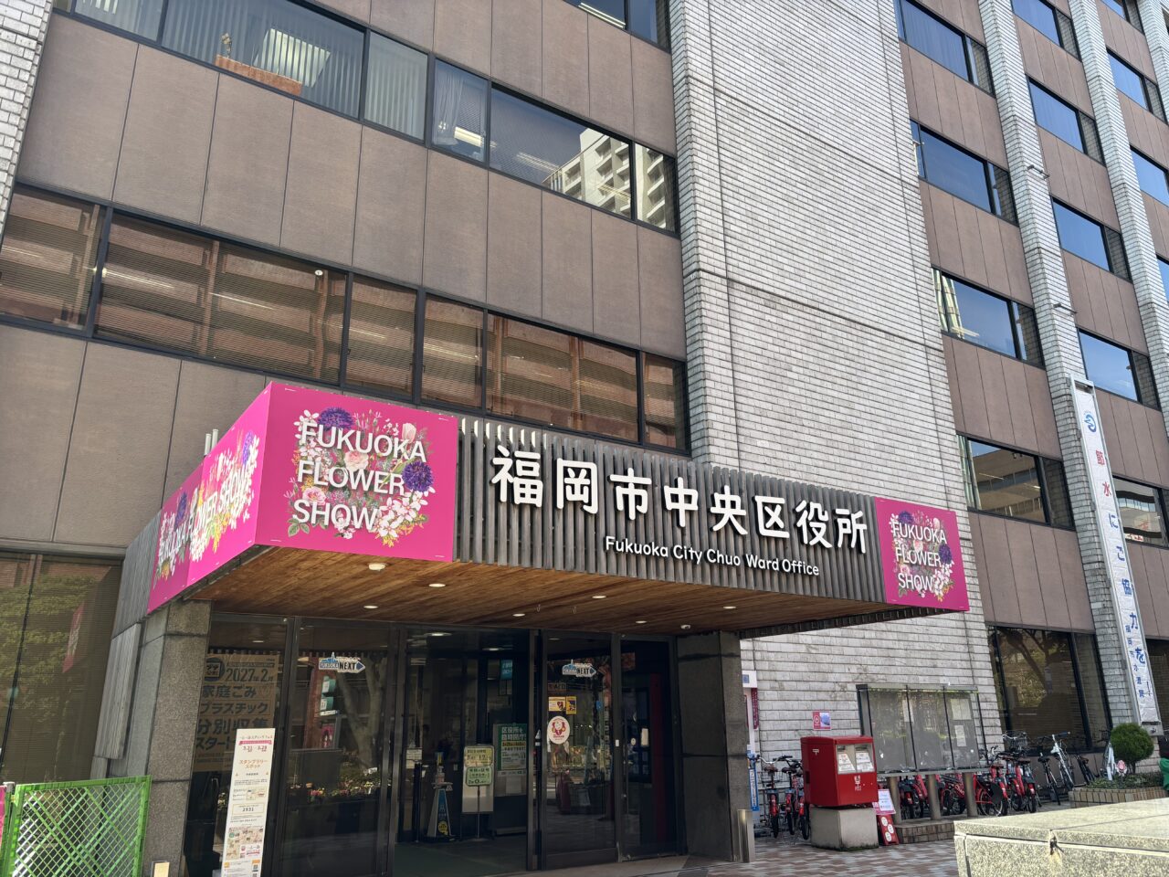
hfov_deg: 67.3
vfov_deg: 53.1
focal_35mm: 26
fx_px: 878
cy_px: 438
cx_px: 584
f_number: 1.6
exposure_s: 1/481
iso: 50
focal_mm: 5.96
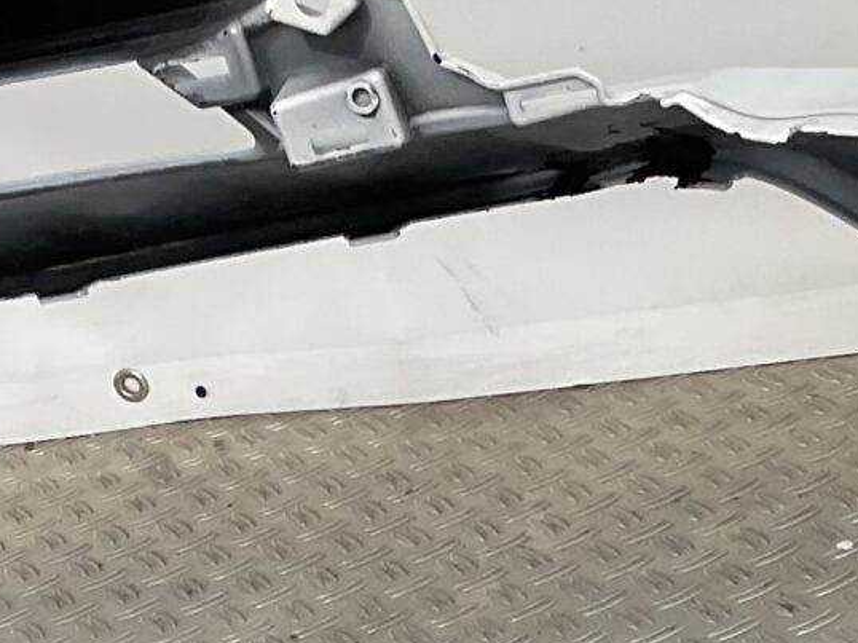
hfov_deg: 14.3
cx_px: 587
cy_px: 1083
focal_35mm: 138
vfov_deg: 10.2
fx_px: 3419
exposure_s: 1/151
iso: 16
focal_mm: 3
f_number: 1.8
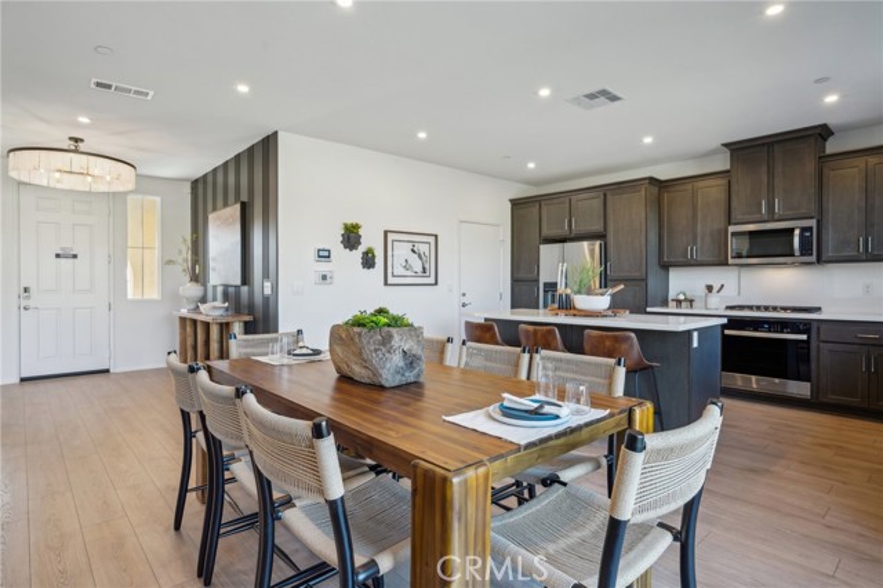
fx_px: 466
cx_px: 442
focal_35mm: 19
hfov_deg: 86.9
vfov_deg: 64.5
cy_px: 294
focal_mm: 19
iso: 400
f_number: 7.1
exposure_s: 1/30
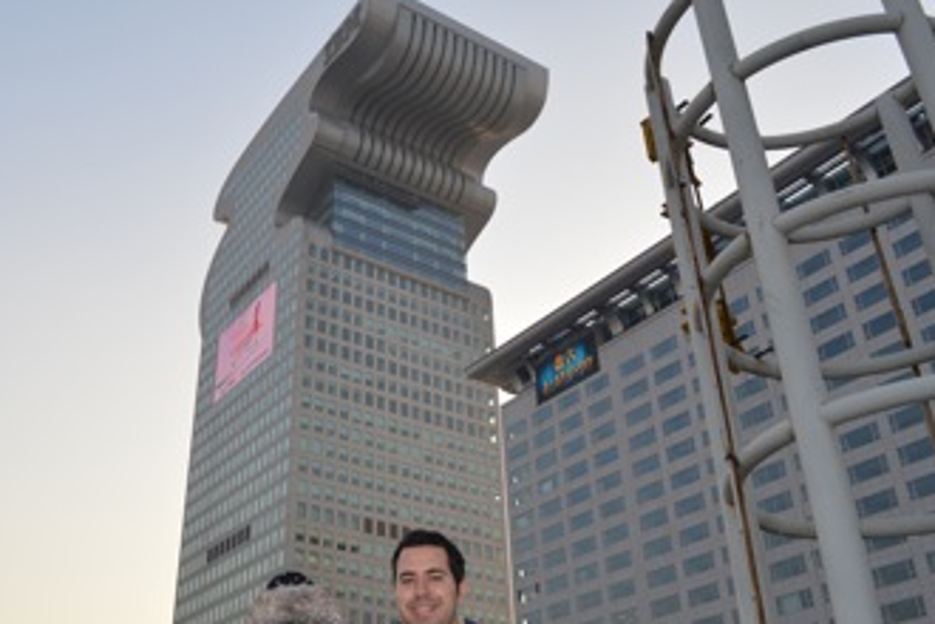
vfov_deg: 36.9
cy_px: 328
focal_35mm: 36
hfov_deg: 52.5
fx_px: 935
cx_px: 346
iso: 100
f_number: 6.3
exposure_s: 1/200
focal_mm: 18
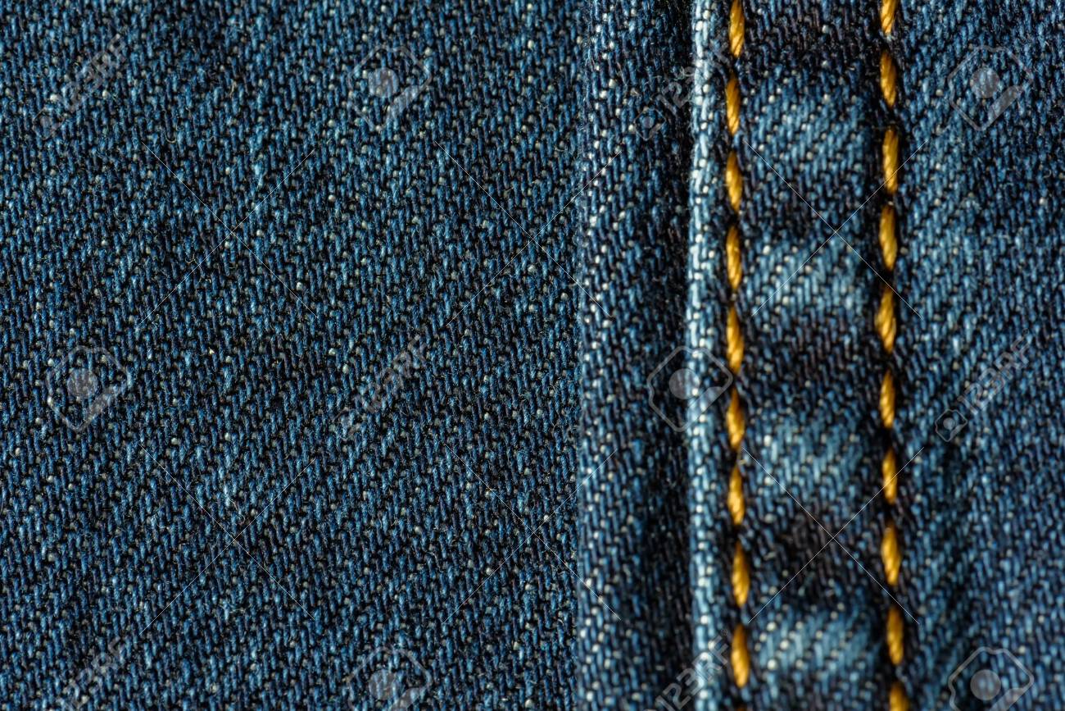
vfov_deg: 13.0
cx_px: 532
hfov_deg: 19.5
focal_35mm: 105
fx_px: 3106
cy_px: 356
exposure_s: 1.6
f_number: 16
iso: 400
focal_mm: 105
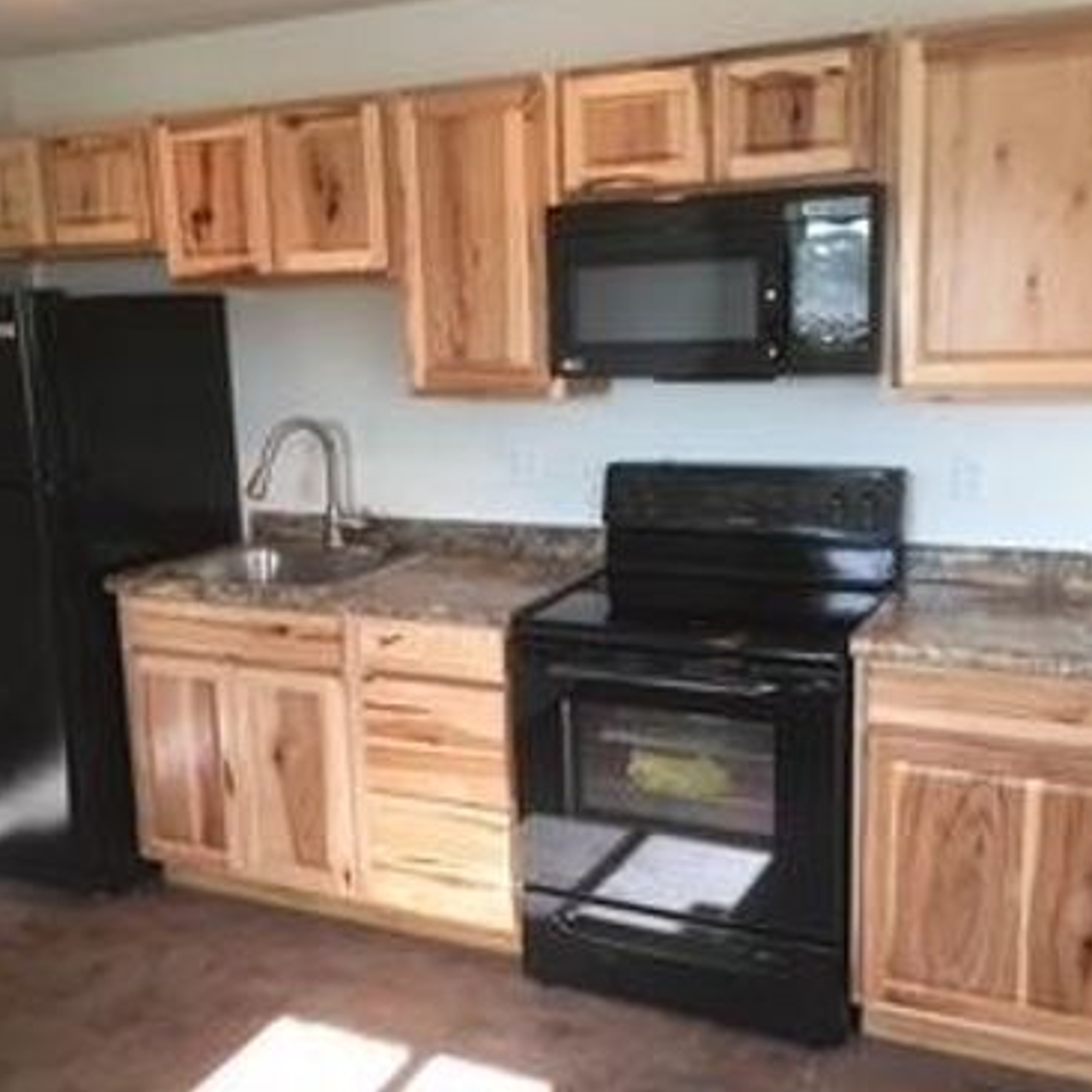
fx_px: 1249
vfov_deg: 47.2
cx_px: 540
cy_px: 536
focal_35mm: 35
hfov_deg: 47.2
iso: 32
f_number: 2.2
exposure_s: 1/30
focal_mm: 4.15
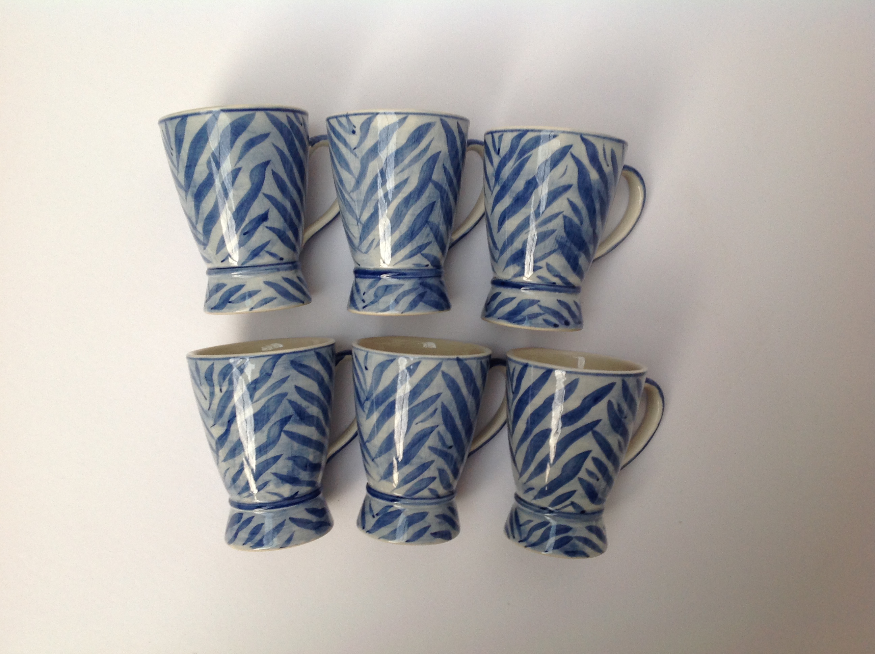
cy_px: 327
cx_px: 438
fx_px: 883
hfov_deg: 52.7
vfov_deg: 40.6
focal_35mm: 35
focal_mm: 4.28
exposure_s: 1/15
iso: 80
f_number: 2.4
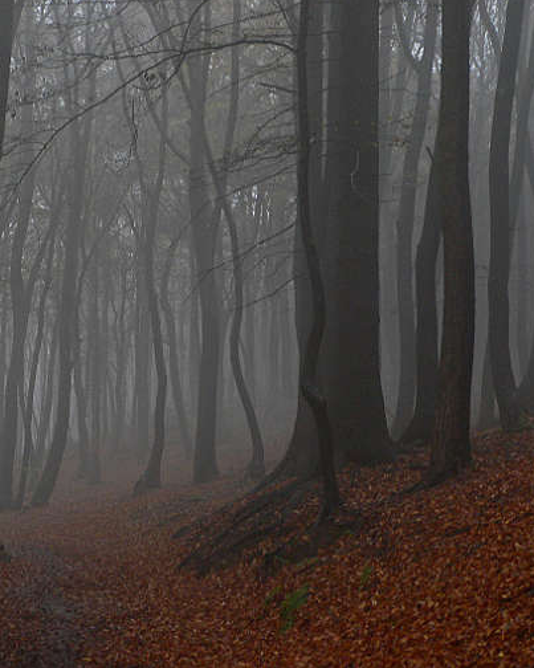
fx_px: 2055
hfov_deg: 14.8
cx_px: 154
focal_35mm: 104
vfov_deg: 18.5
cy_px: 331
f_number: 4
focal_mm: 15.6
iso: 125
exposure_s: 1/30
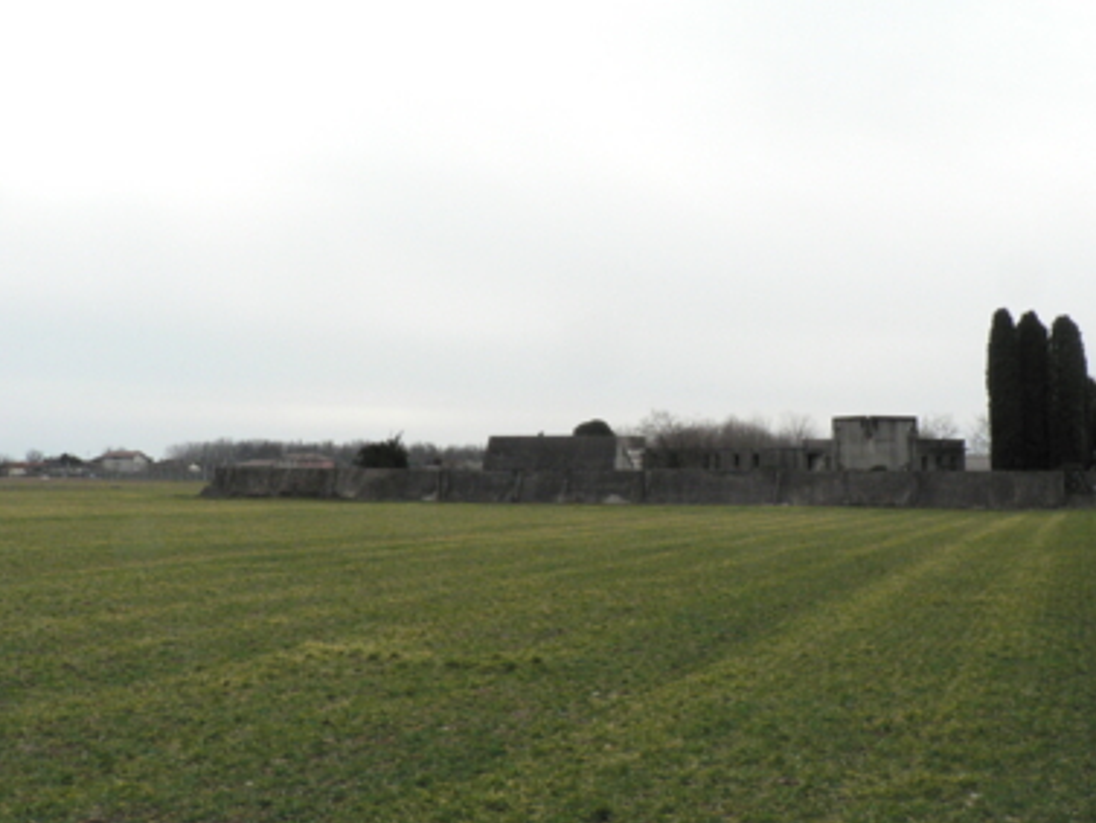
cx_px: 544
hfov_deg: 36.8
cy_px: 393
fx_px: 1647
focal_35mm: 52
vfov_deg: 28.0
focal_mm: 8.1
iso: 400
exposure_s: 1/400
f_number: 7.1
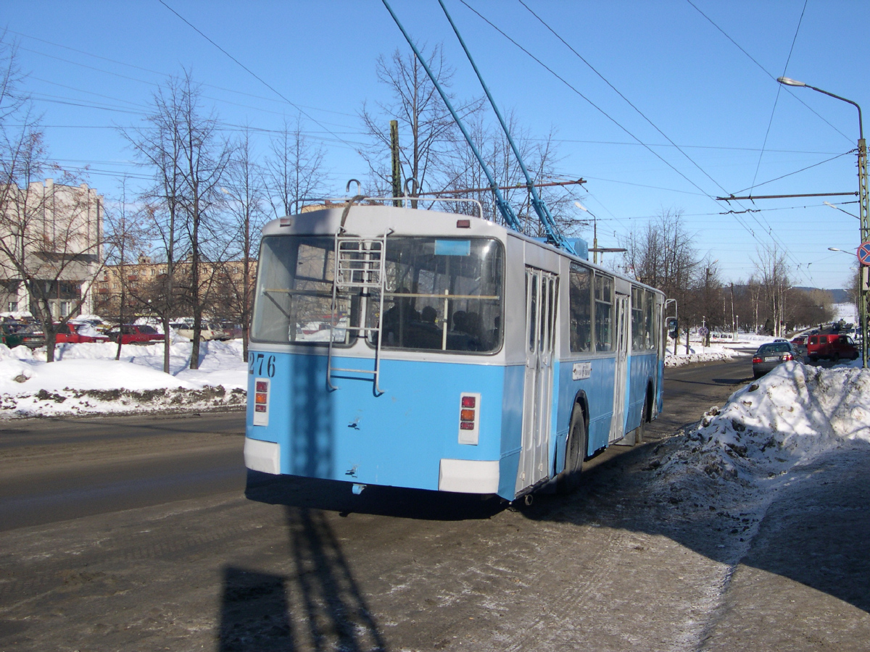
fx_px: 955
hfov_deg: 49.0
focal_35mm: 38
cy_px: 326
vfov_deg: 37.7
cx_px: 435
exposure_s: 1/242
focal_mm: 8
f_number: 7.6
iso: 100
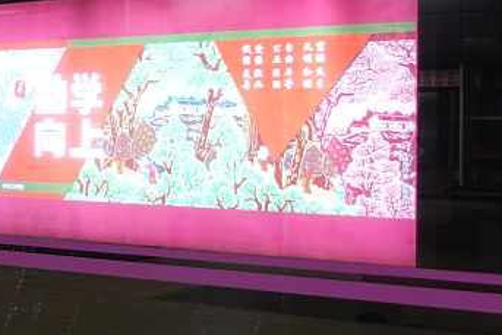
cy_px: 139
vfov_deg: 16.3
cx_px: -173
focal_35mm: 84
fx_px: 1172
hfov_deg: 21.5
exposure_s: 1/40
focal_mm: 8.8
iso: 320
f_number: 1.8
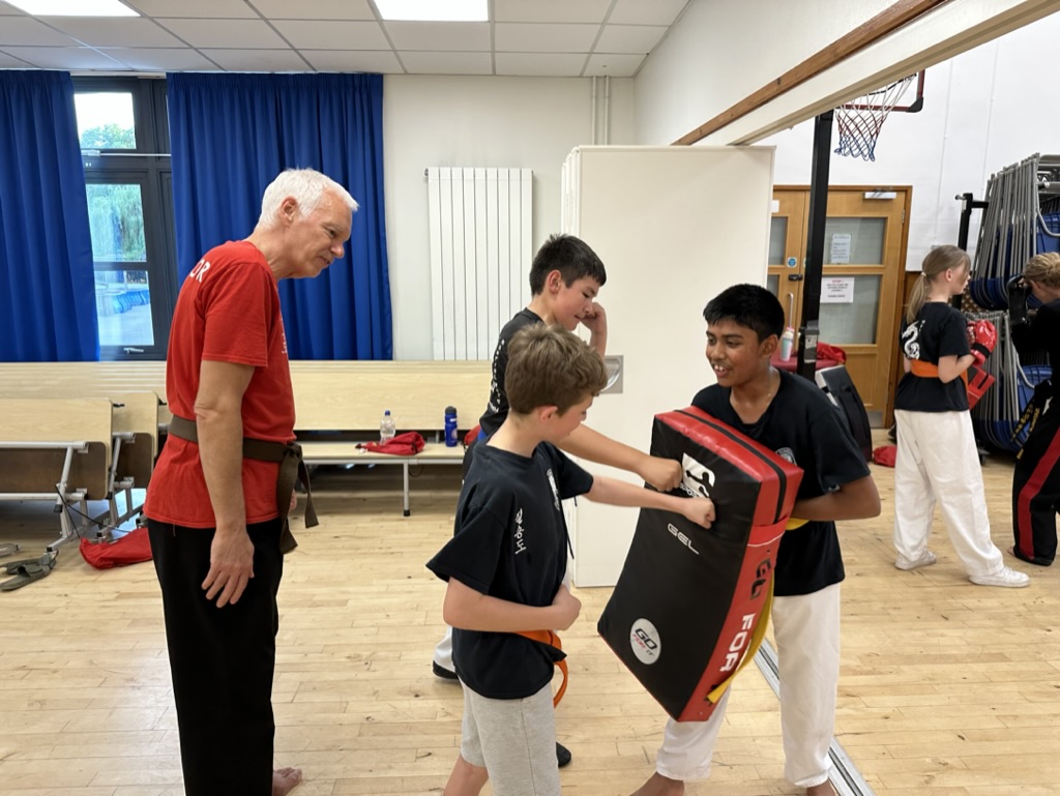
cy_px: 398
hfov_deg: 71.6
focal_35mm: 24
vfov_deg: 56.9
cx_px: 530
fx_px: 735
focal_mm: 6.86
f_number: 1.78
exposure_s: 1/100
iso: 125
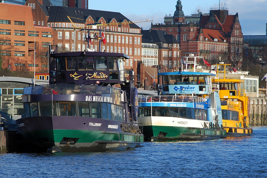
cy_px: 89
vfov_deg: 8.7
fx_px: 1175
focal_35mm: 159
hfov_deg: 13.0
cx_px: 133
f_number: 9
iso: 200
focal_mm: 105
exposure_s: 1/160
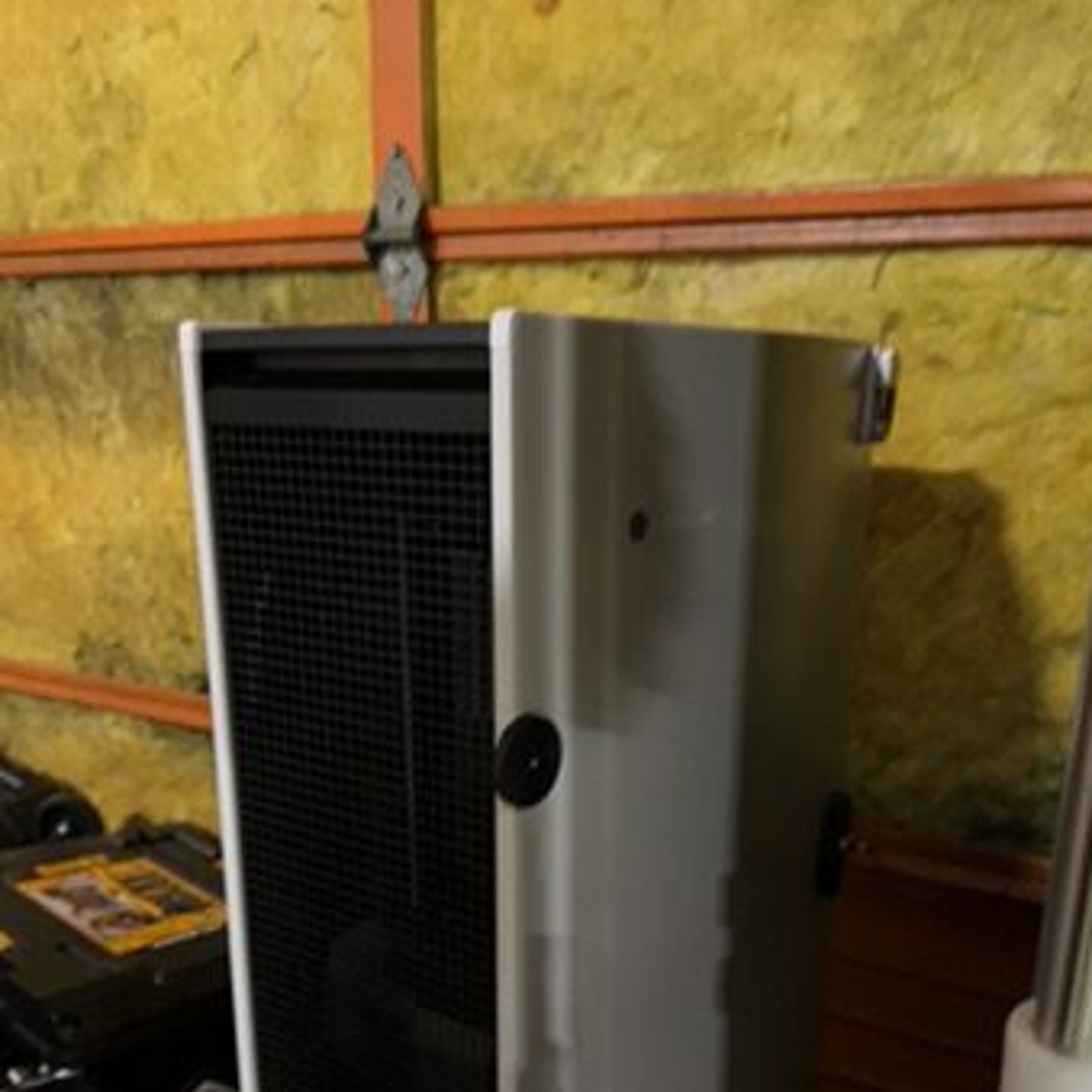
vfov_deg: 53.3
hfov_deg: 54.0
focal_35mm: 30
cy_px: 699
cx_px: 528
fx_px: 1071
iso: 1000
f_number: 1.78
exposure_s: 1/24
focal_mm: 6.76
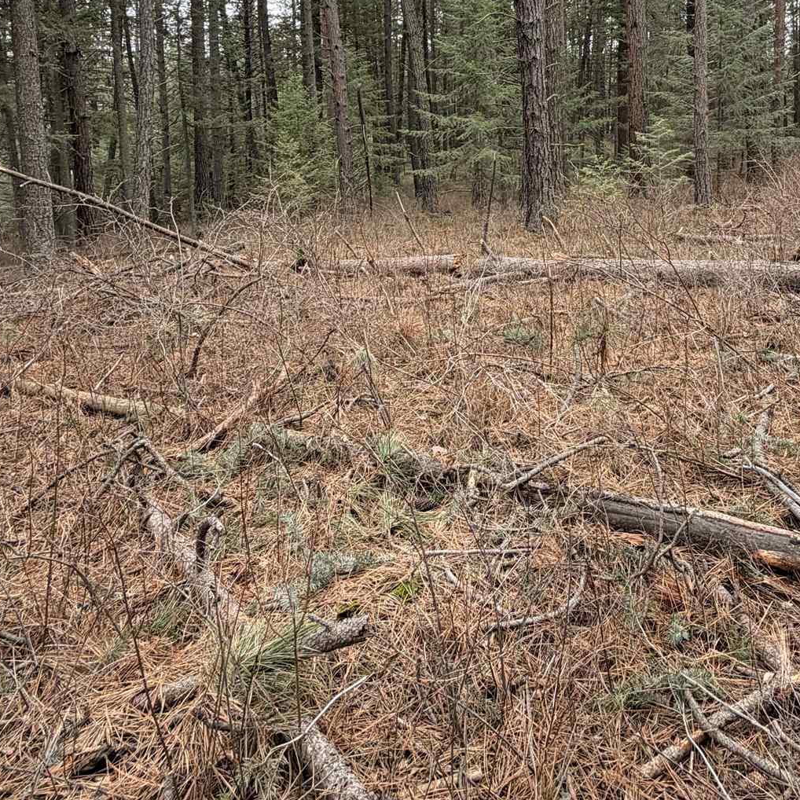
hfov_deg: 55.9
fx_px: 732
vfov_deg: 54.2
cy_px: 185
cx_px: 541
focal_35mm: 28
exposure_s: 1/159
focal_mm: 2.22
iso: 50
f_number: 2.2
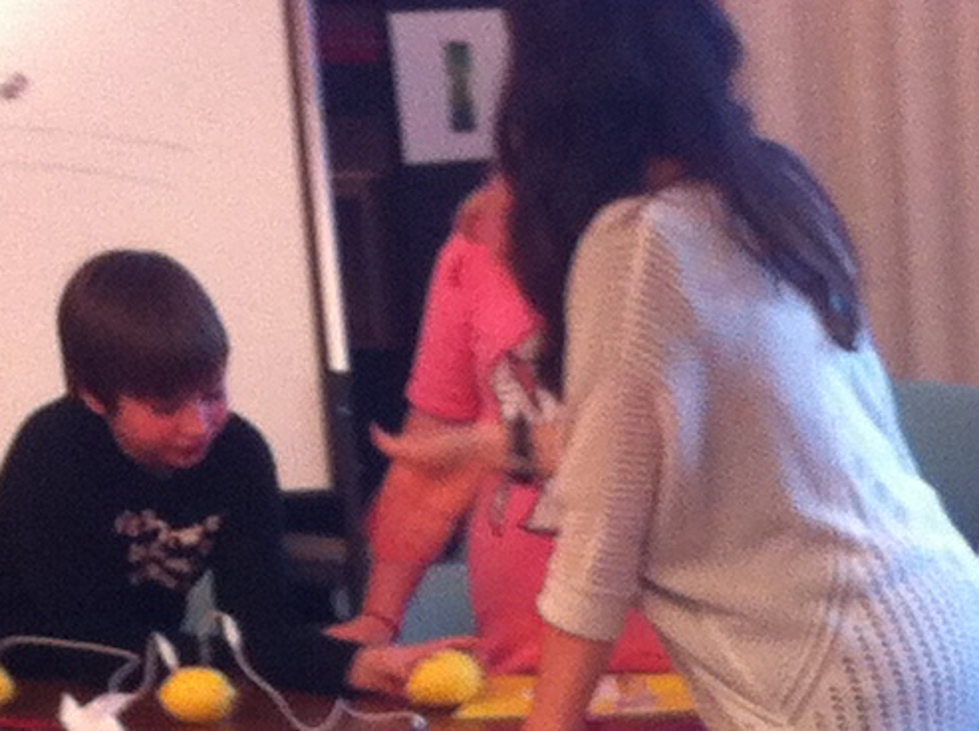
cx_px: 1386
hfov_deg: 10.5
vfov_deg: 7.7
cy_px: 1418
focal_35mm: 184
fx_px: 5195
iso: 100
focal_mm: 3.85
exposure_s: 1/15
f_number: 2.8
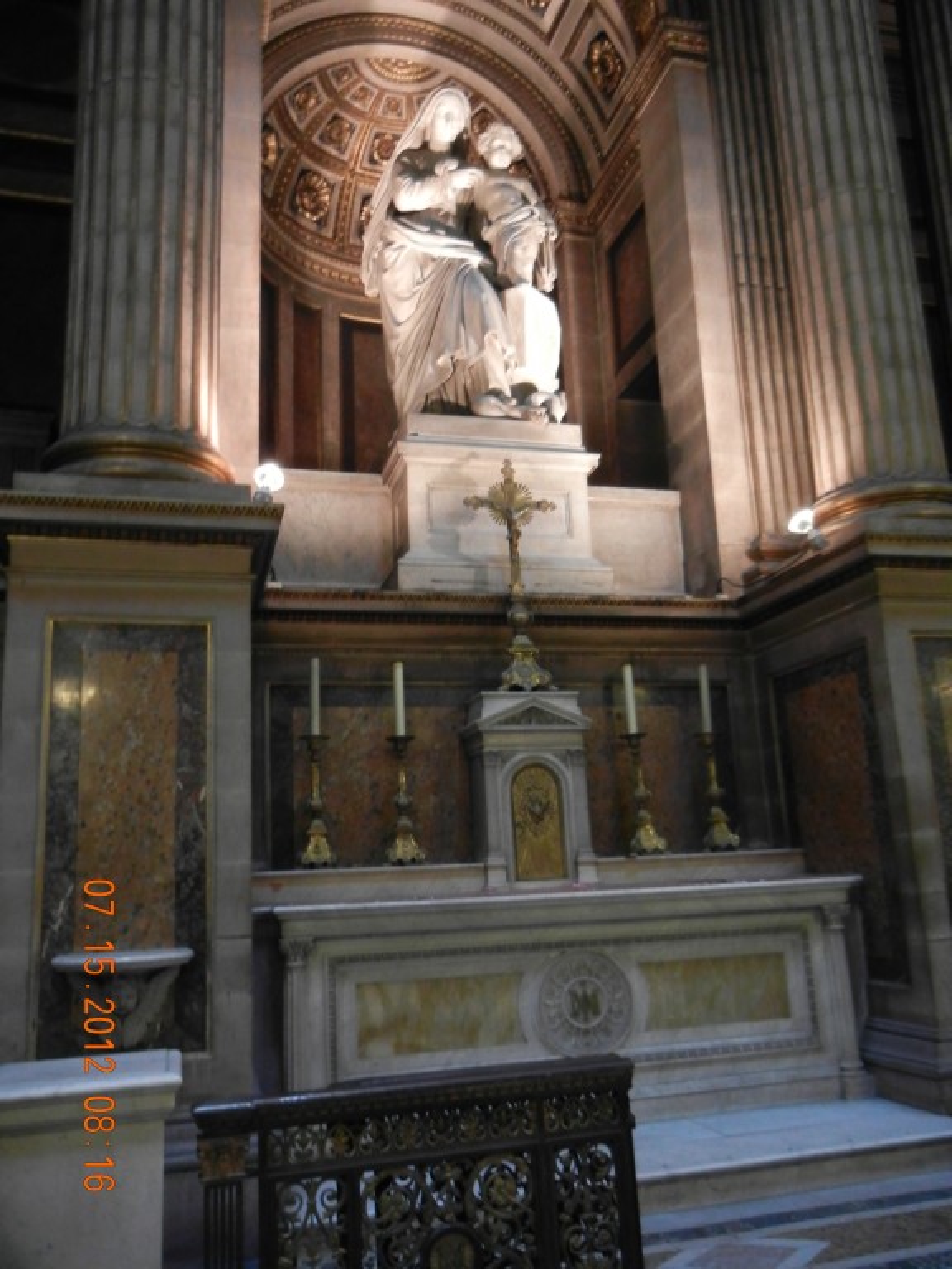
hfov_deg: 46.8
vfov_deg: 60.0
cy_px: 634
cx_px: 476
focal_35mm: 30
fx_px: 1100
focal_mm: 5.4
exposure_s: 1/2.7
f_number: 3.5
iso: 200
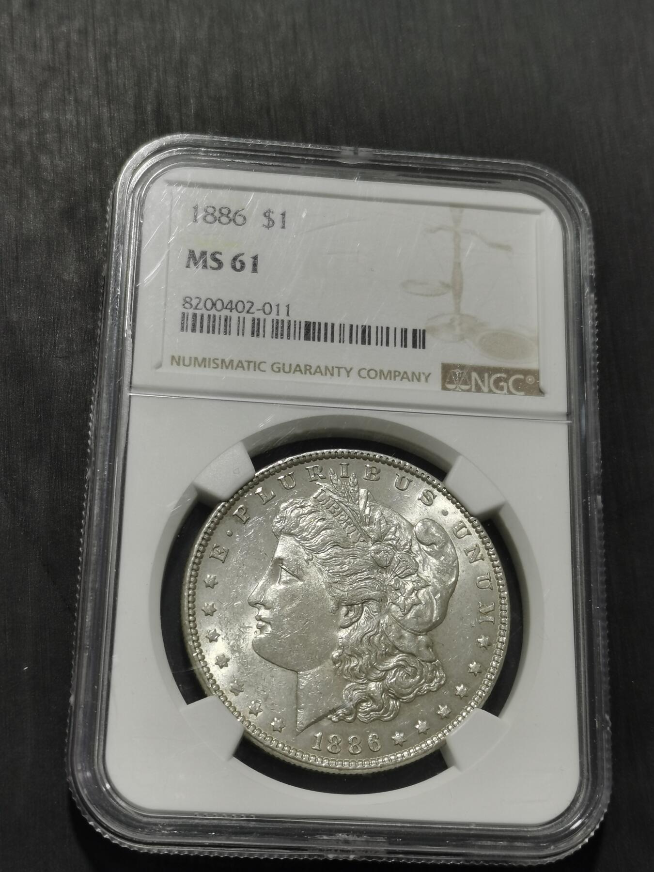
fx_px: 1562
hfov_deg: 23.7
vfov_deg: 31.2
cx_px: 327
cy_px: 436
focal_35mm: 62
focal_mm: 5.58
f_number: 1.8
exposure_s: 1/90
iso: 64
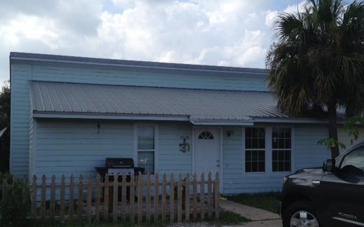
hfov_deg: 45.1
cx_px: 154
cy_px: 130
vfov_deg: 29.1
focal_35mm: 44
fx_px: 436
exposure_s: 1/1534
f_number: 2.4
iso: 50
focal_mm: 4.28
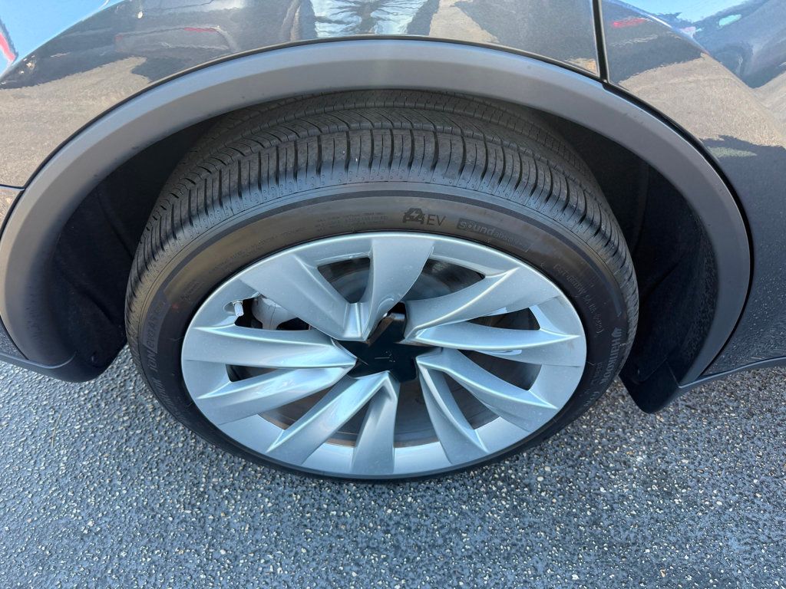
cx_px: 393
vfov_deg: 56.8
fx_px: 545
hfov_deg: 71.6
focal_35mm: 24
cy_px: 294
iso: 100
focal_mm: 6.76
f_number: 1.78
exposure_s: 1/243
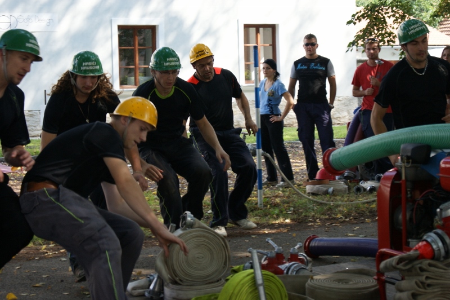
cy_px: 150
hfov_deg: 24.6
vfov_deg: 16.5
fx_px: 1030
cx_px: 225
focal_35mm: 82
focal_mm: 55
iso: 250
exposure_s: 1/200
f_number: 5.6
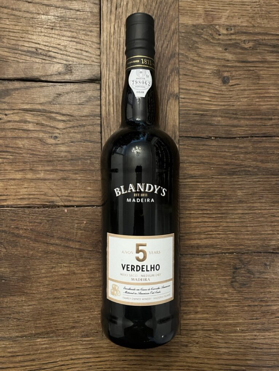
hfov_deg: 53.1
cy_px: 186
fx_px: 279
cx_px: 140
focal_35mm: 26
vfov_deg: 67.3
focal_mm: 5.1
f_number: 1.6
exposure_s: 1/53
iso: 500
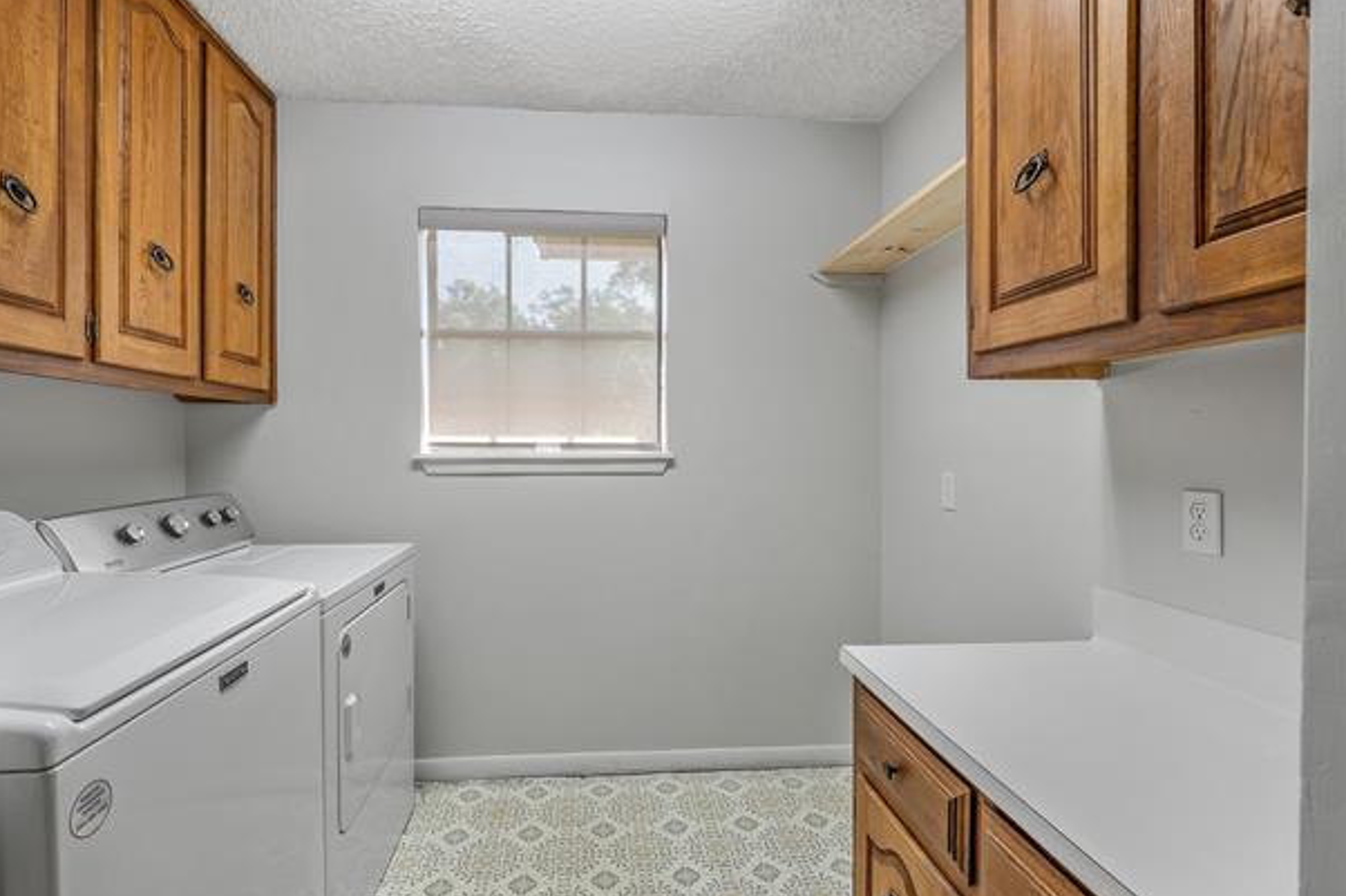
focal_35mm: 17
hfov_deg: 93.2
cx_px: 635
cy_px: 451
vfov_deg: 70.4
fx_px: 635
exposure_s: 1/30
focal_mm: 16
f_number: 8
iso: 800
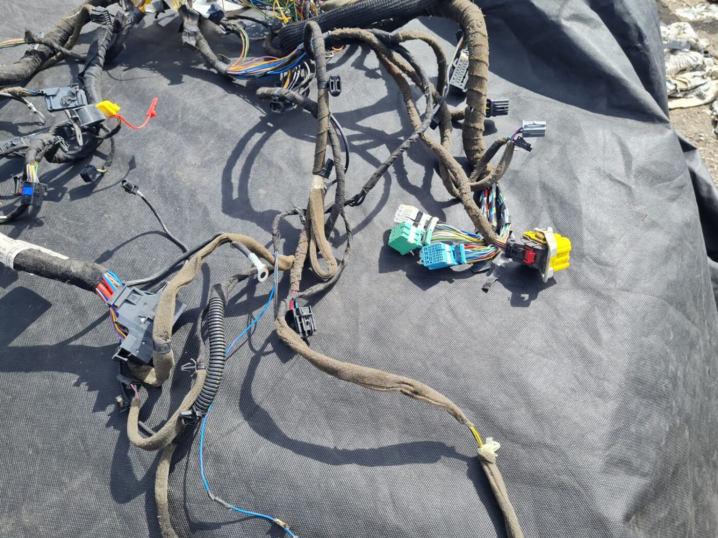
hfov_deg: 67.3
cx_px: 359
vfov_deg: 53.1
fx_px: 539
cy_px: 269
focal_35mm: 26
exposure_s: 1/938
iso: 50
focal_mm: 5.4
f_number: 1.8
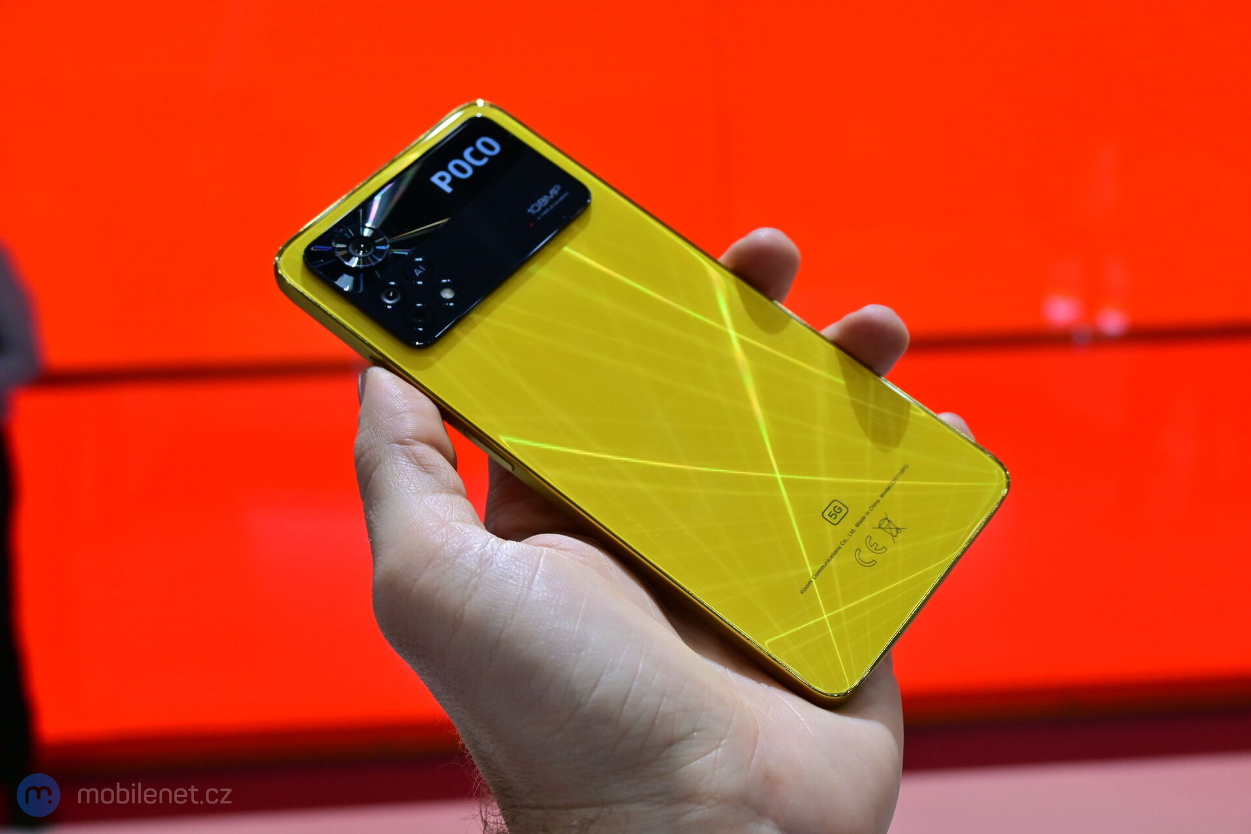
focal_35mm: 42
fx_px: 1459
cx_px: 626
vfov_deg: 31.9
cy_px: 417
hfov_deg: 46.4
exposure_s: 1/125
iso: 250
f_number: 5.6
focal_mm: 28
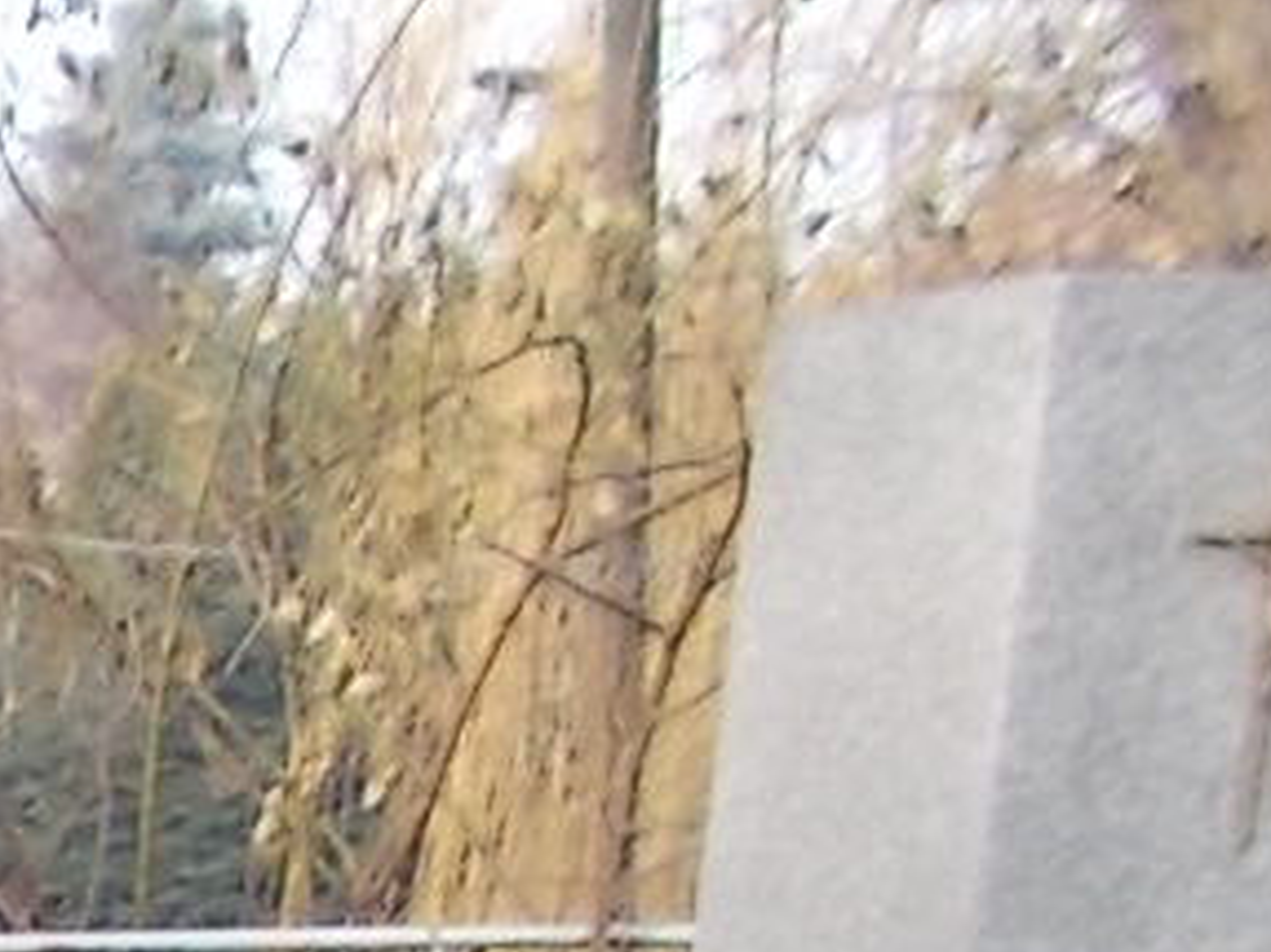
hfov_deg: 11.2
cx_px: -1891
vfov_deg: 9.2
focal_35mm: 145
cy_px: 2245
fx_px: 5322
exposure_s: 1/160
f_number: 3.2
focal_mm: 4.6
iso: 80
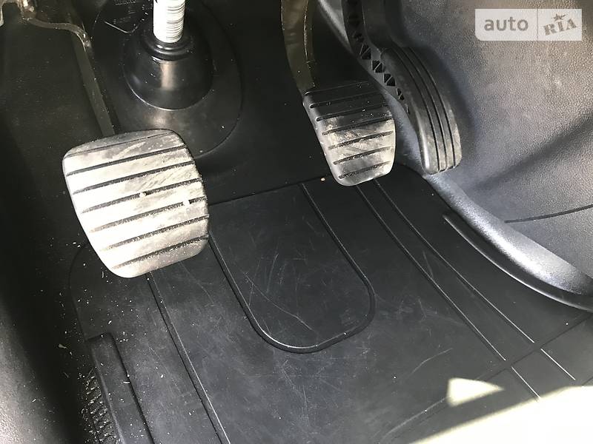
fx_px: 480
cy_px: 222
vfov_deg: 49.7
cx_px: 296
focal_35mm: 28
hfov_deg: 63.4
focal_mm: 4
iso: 80
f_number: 1.8
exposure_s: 1/15
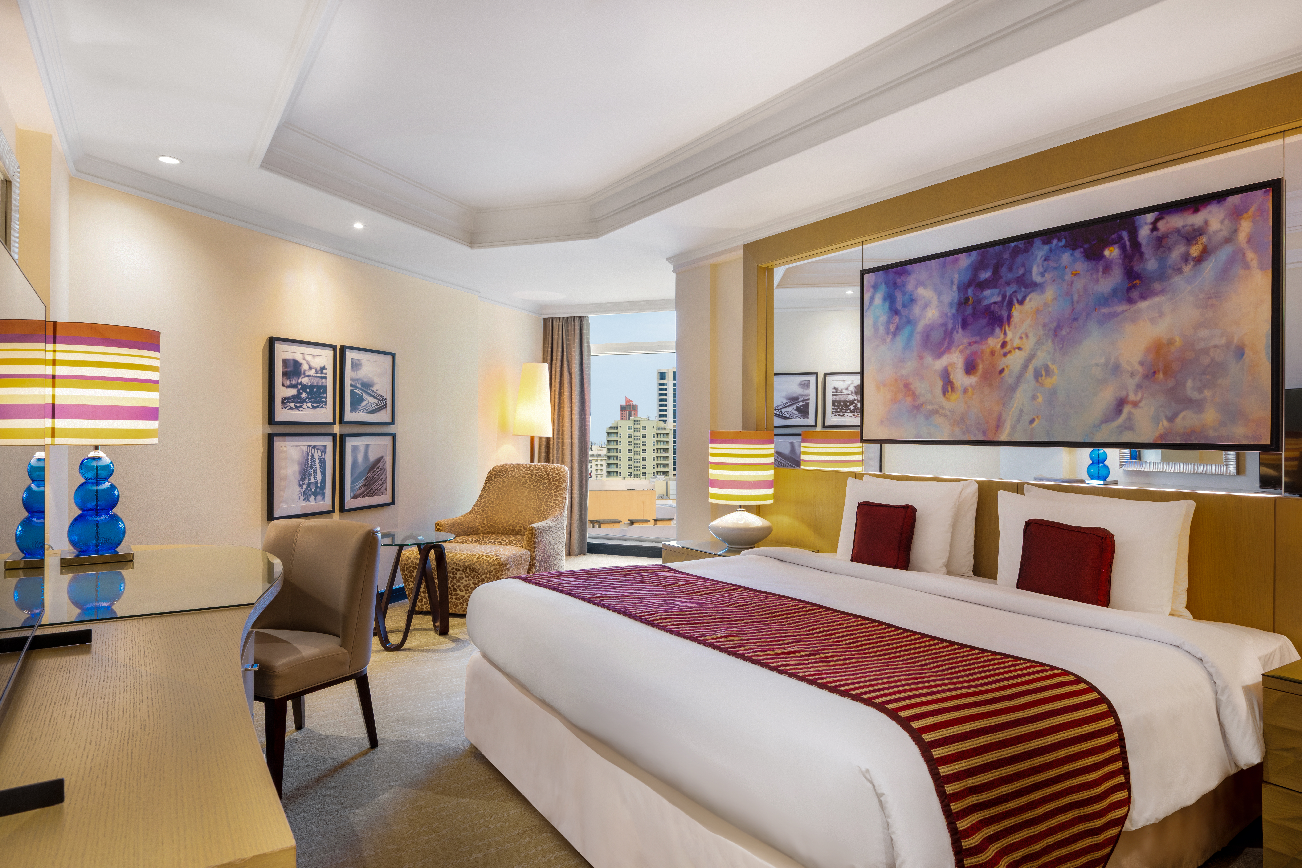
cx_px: 651
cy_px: 434
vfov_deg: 60.7
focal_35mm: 20
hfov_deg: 82.6
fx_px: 741
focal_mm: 20.5
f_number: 11
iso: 100
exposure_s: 5
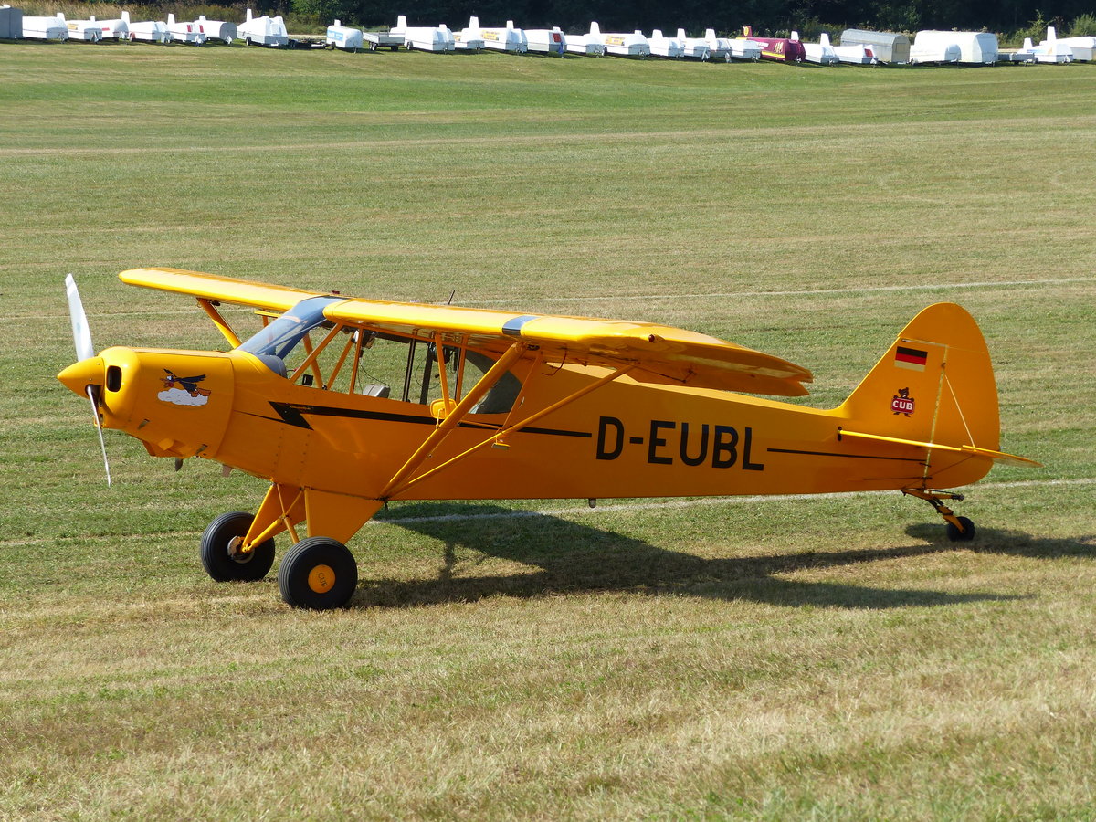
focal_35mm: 126
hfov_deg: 15.6
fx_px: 3989
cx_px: 548
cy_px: 411
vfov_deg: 11.8
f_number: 4
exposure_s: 1/640
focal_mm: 22.6
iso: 100
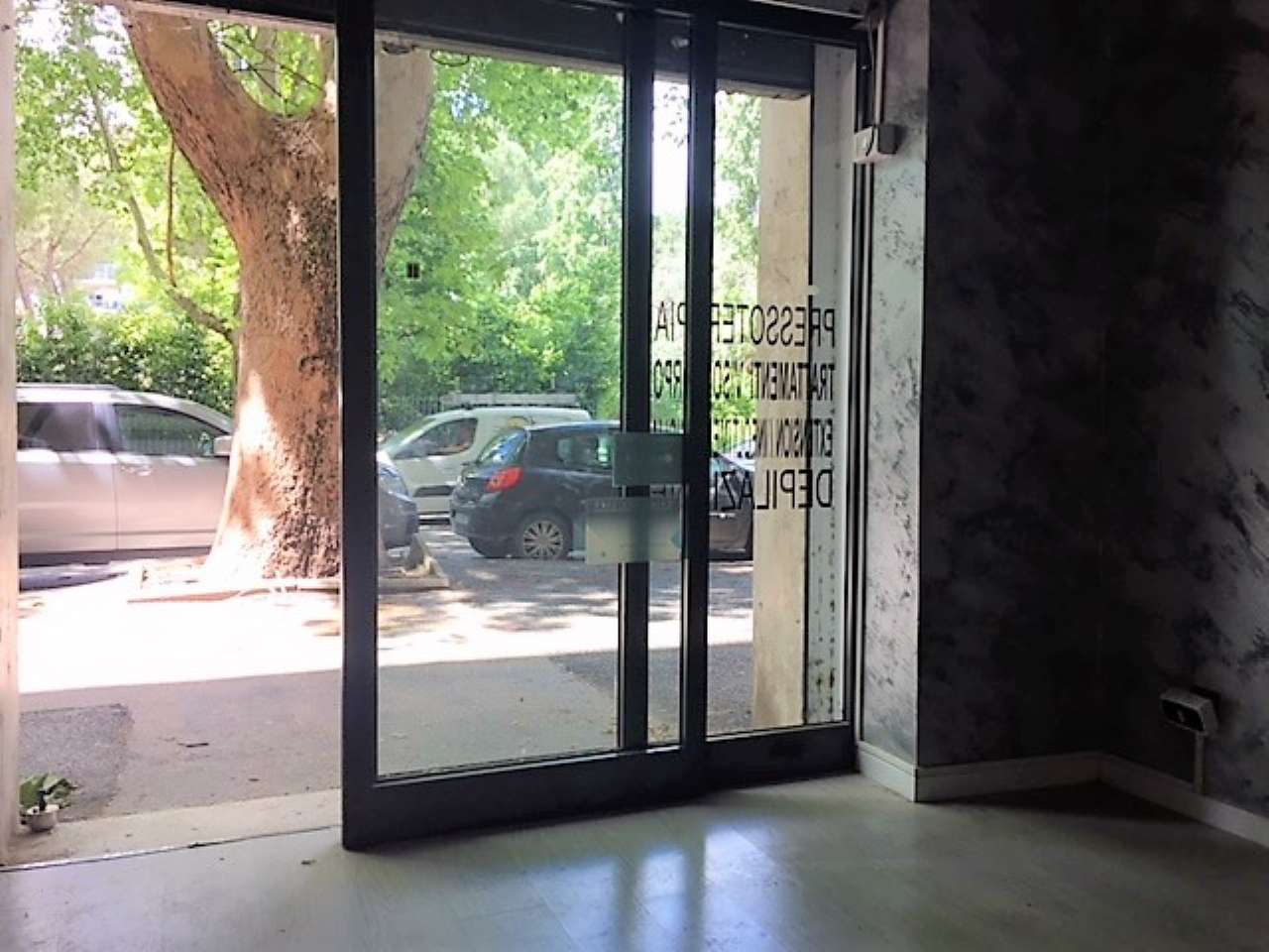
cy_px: 476
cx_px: 634
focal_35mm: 29
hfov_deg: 61.7
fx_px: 1063
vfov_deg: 48.2
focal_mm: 4.15
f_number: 2.2
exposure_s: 1/100
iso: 32
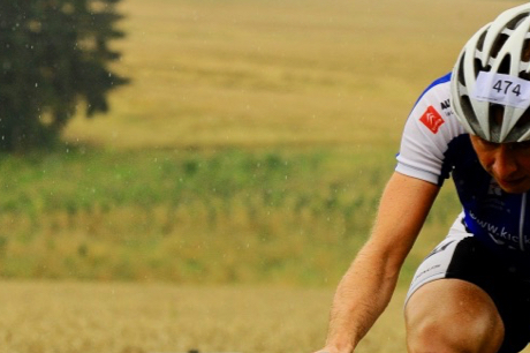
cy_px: 199
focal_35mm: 356
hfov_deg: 5.8
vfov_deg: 3.9
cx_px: 198
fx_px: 5237
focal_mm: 160
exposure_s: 1/1000
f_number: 4
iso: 1600
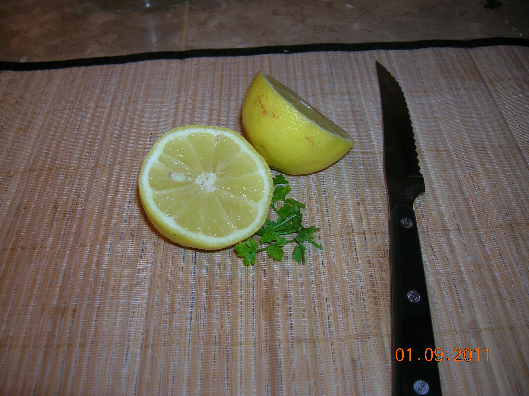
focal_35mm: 34
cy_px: 198
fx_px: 519
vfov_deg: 41.7
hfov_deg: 54.0
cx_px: 264
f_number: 2.9
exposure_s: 1/60.1
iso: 50
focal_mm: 5.7
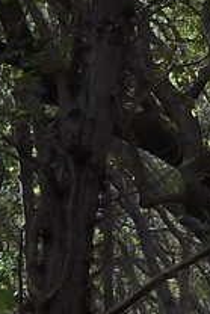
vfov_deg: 7.9
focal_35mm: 261
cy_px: 55
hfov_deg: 4.5
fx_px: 2280
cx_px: 1041
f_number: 6.3
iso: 800
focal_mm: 34
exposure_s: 1/250
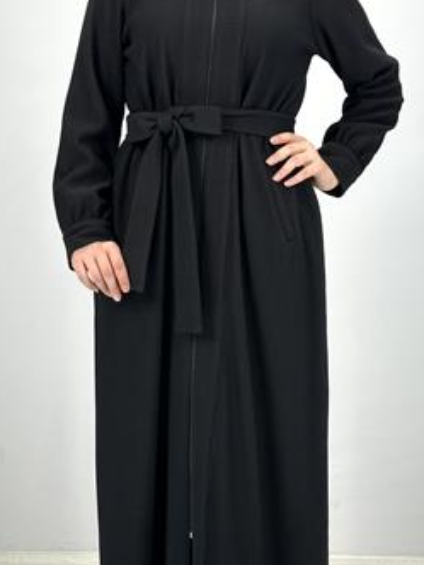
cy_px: 360
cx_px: 225
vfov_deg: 25.2
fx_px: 1258
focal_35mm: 77
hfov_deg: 19.1
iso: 50
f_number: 1.78
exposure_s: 1/123
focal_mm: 6.86
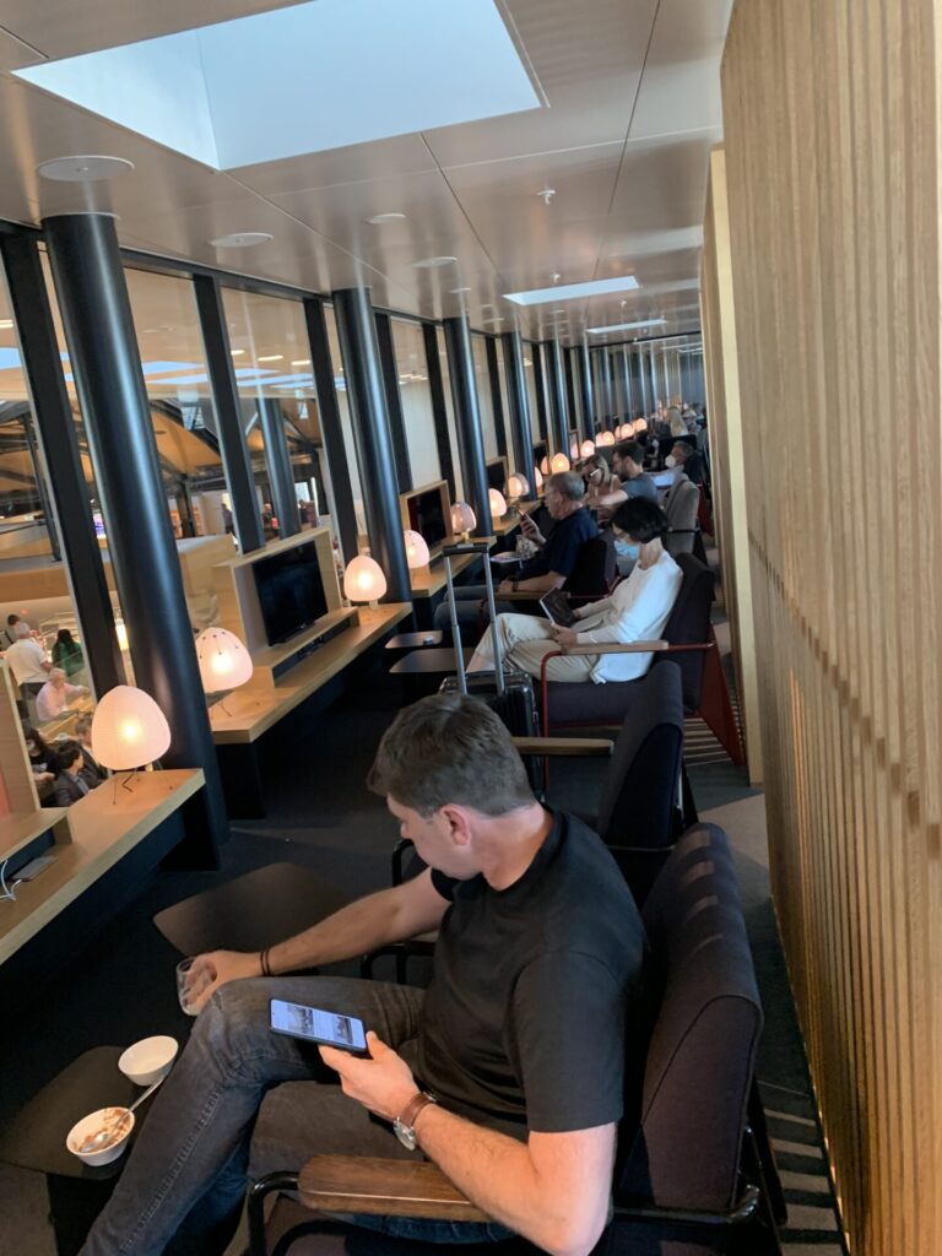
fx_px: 943
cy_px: 628
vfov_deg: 67.3
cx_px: 471
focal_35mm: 26
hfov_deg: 53.1
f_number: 1.8
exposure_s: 1/44
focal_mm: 4.25
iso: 320
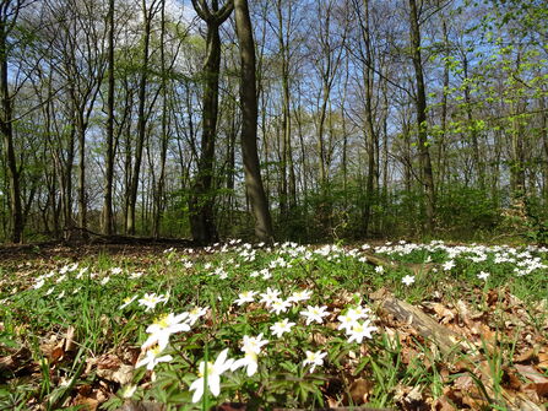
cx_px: 274
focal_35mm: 24
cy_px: 206
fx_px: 380
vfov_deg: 56.8
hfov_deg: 71.6
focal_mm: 4.1
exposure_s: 1/640
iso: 80
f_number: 3.5
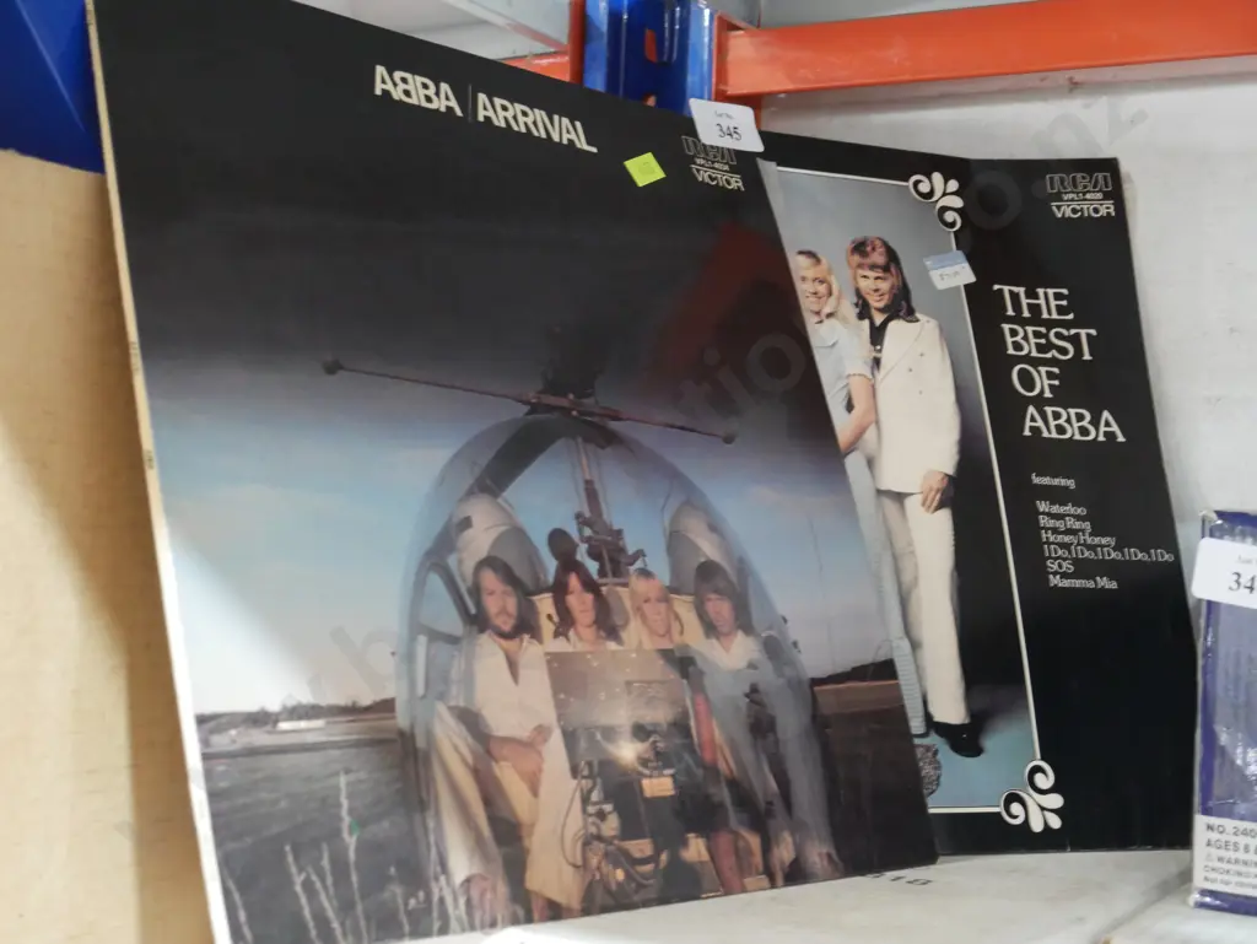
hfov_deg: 38.2
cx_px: 628
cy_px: 472
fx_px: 1816
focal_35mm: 50
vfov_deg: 29.1
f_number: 5.3
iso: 3200
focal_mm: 25
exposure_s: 1/20
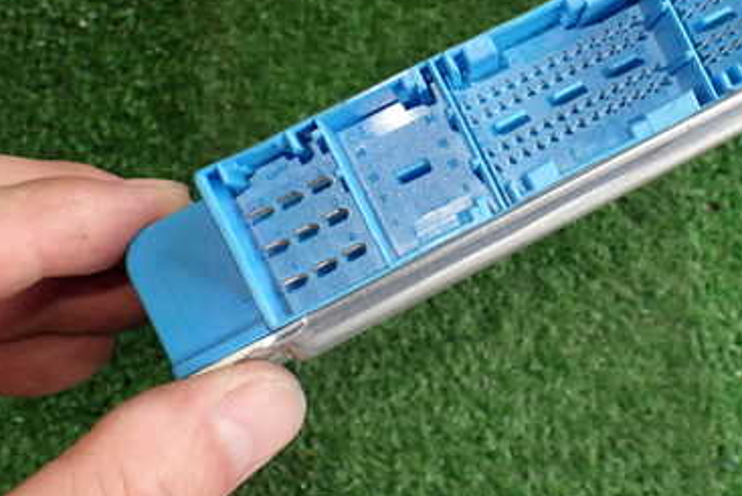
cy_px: 117
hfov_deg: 37.4
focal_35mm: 51
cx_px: 600
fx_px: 1052
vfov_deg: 26.1
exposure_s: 1/125
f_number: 2.3
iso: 400
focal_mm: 5.4
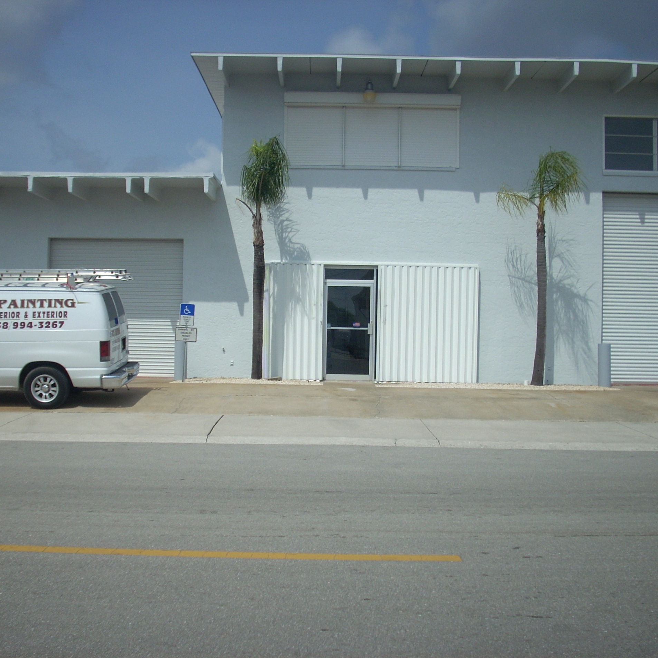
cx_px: 315
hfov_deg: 38.3
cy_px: 326
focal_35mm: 44
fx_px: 946
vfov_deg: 38.3
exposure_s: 1/707
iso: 64
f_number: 5.6
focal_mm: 6.2
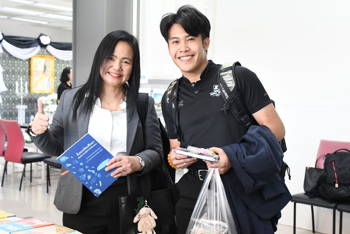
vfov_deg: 24.2
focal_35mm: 56
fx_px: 545
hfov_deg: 35.6
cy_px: 129
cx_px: 170
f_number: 4.5
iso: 1600
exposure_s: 1/80
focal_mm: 30
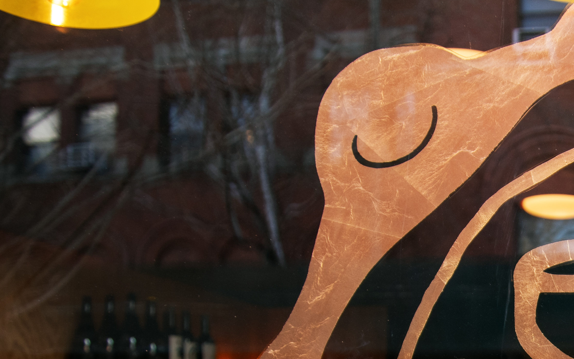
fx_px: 1033
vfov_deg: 19.0
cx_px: 614
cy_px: 384
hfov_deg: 28.5
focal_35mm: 66
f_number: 4.5
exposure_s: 1/80
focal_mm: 24
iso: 400
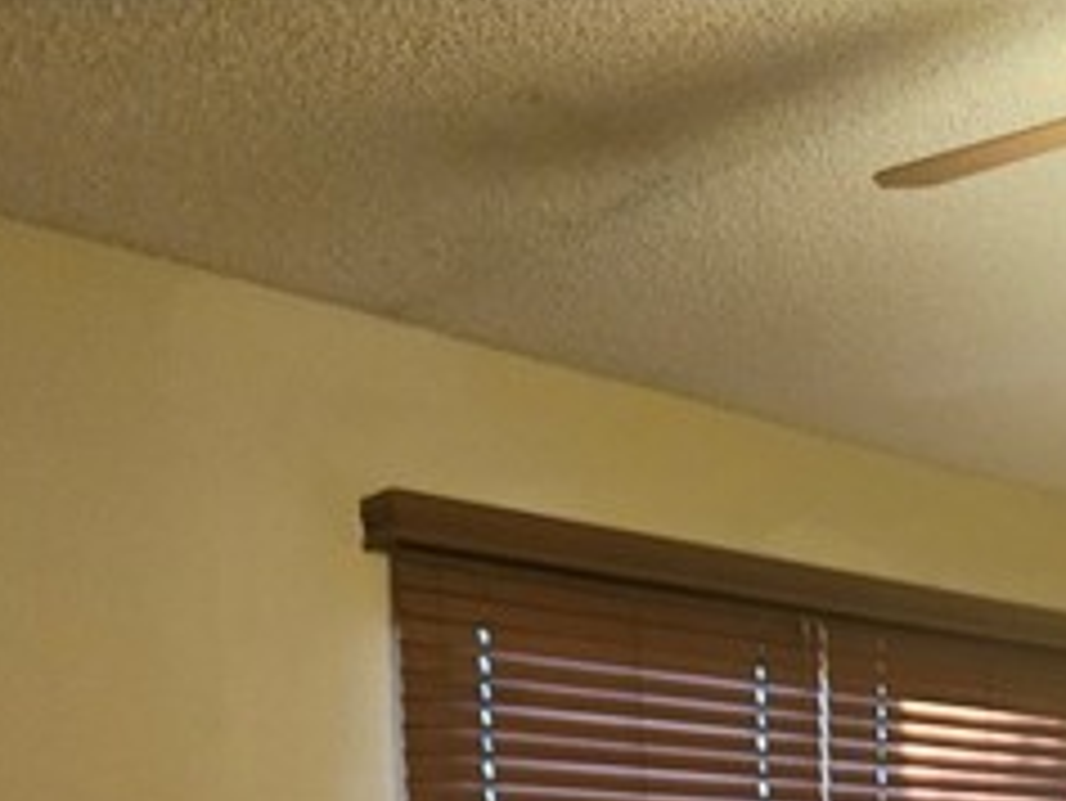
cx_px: 976
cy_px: 1071
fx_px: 1910
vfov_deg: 21.2
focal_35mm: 62
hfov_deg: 29.8
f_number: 1.8
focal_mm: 5.4
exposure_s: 1/120
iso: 800
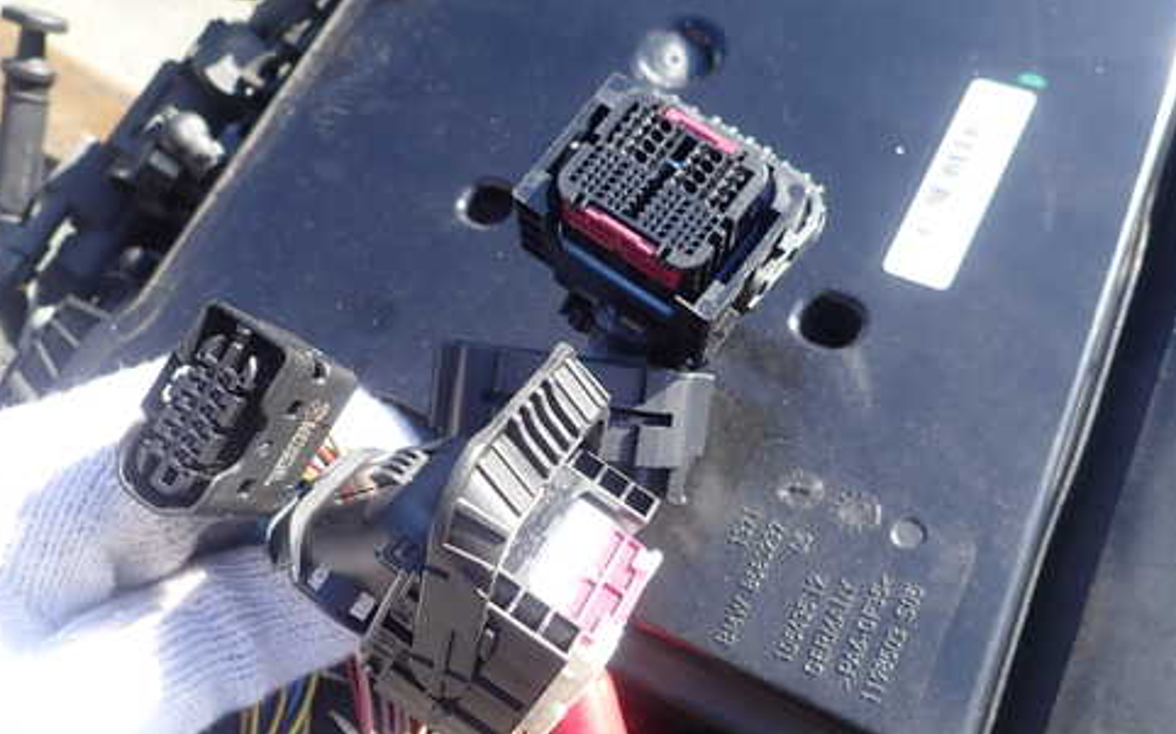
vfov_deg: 38.2
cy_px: 410
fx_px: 1057
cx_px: 520
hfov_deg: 58.0
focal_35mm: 33
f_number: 2.8
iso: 100
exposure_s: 1/250
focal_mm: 4.5
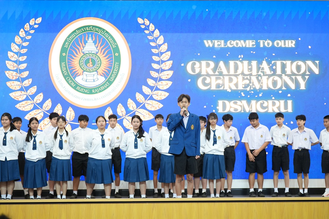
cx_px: 164
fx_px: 639
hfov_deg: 28.9
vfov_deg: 19.4
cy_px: 110
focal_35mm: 70
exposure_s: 1/200
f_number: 2.8
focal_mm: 70
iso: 1600
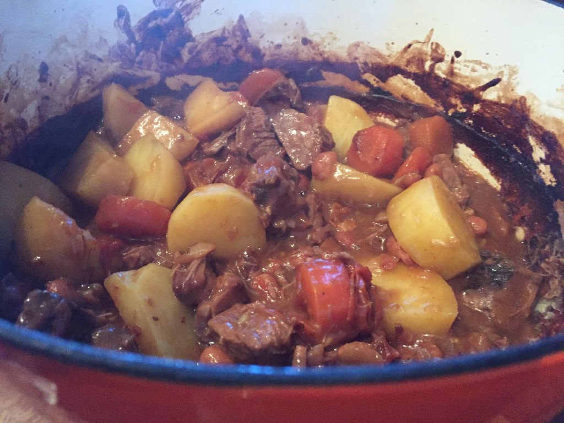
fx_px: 472
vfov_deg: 48.2
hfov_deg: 61.7
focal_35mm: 29
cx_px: 282
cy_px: 212
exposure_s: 1/17
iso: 320
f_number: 2.2
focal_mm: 4.15
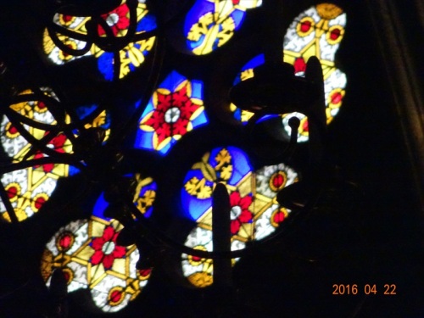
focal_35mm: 720
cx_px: 212
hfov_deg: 2.8
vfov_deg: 2.1
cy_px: 159
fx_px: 8819
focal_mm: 123
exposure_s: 1/160
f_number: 6.4
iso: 3200
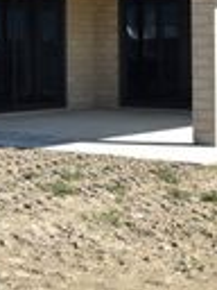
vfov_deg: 18.3
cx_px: -113
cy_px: 31
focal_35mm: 106
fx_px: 886
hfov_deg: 13.2
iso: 100
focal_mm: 20
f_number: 9
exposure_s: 1/200
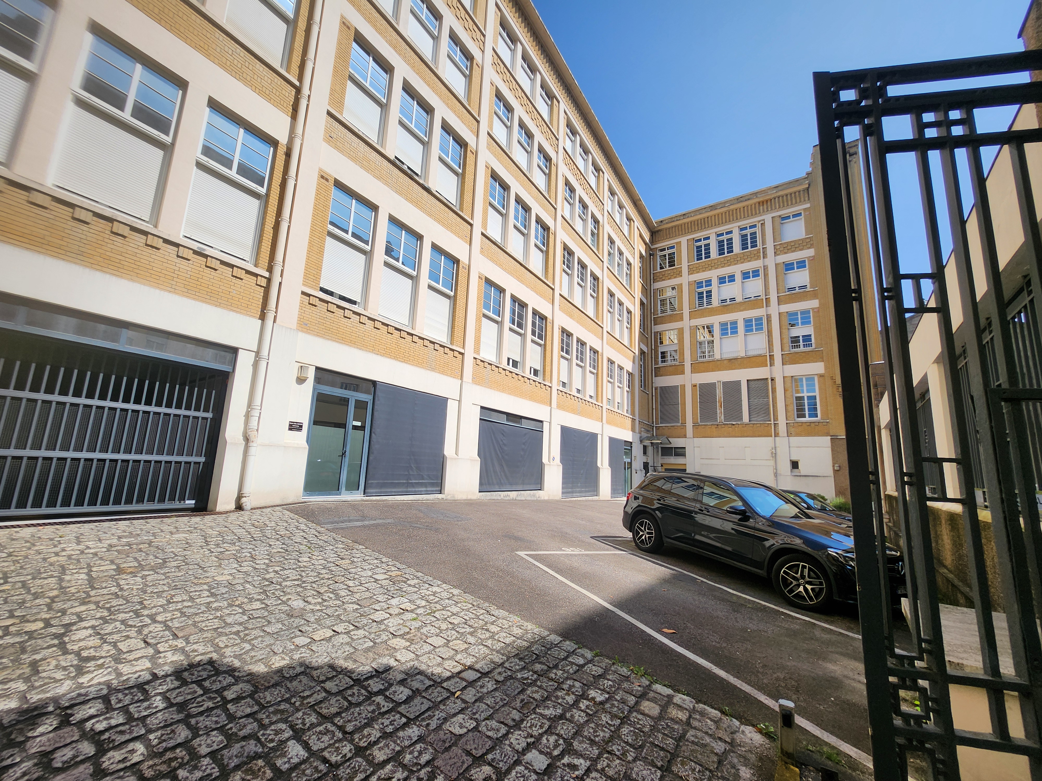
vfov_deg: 89.9
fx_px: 391
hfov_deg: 106.2
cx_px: 521
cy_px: 390
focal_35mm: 13
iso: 32
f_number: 2.2
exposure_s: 1/1343
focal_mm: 1.74
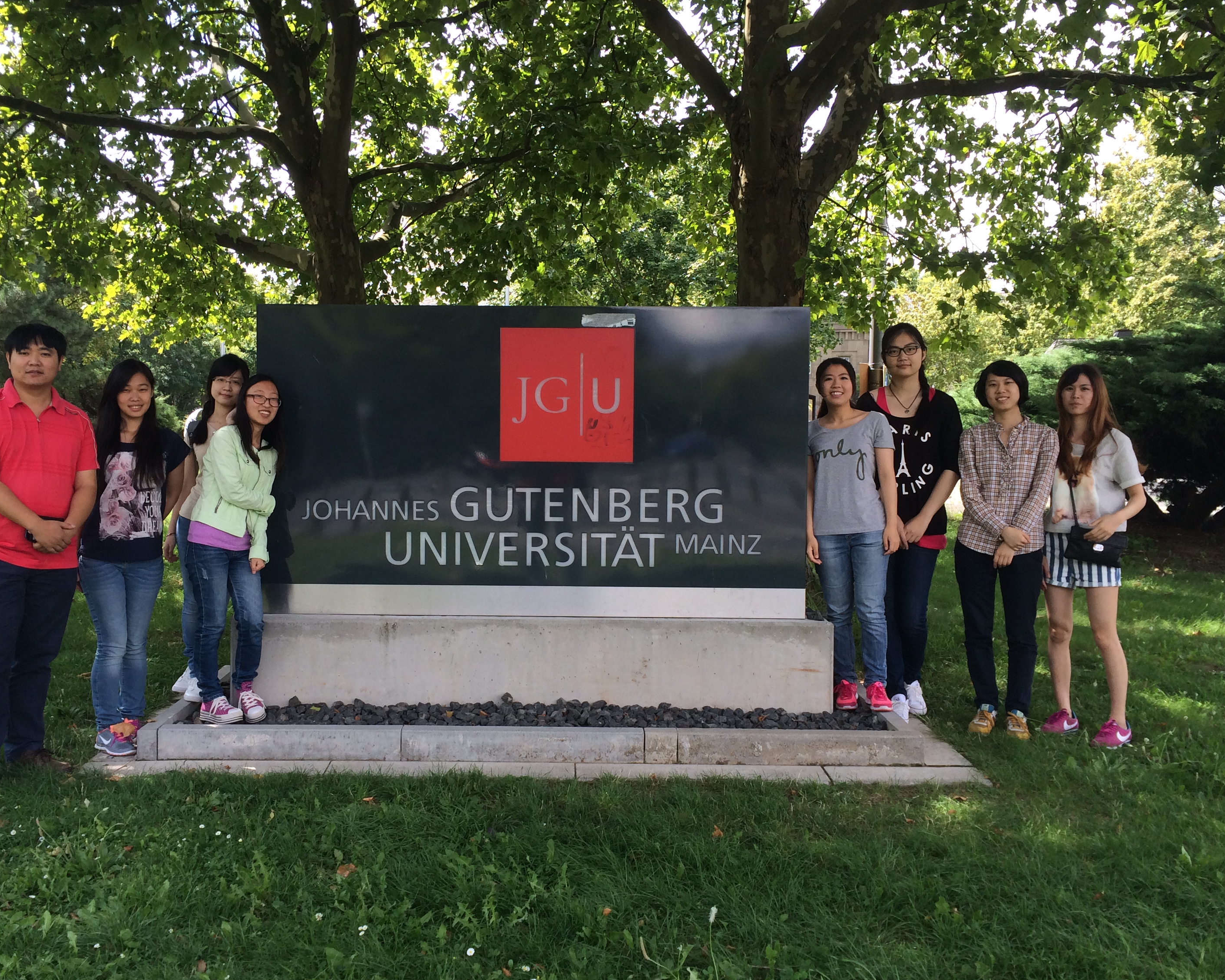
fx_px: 1233
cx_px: 533
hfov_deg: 52.7
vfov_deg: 43.4
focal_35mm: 34
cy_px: 491
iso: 32
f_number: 2.2
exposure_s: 1/461
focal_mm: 4.12
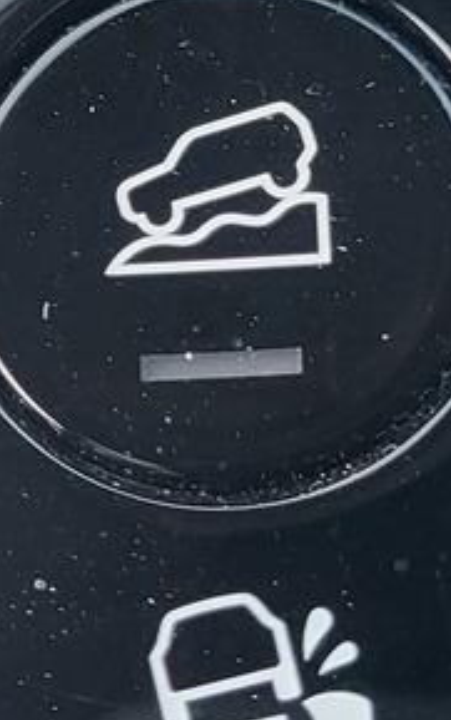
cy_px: 291
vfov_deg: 17.1
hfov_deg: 10.7
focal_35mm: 122
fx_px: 2396
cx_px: 17
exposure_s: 1/50
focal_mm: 5.4
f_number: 1.8
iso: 200
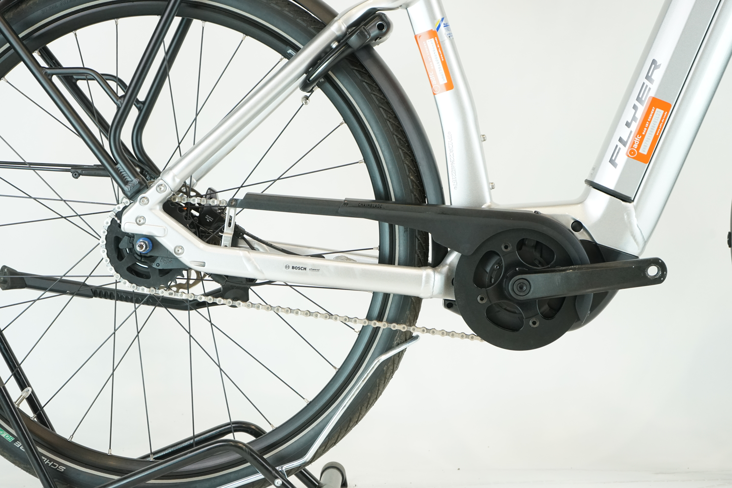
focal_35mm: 70
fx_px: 1423
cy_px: 244
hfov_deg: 28.8
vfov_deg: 19.5
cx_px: 366
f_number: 6.3
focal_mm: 70
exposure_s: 1/200
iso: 2000
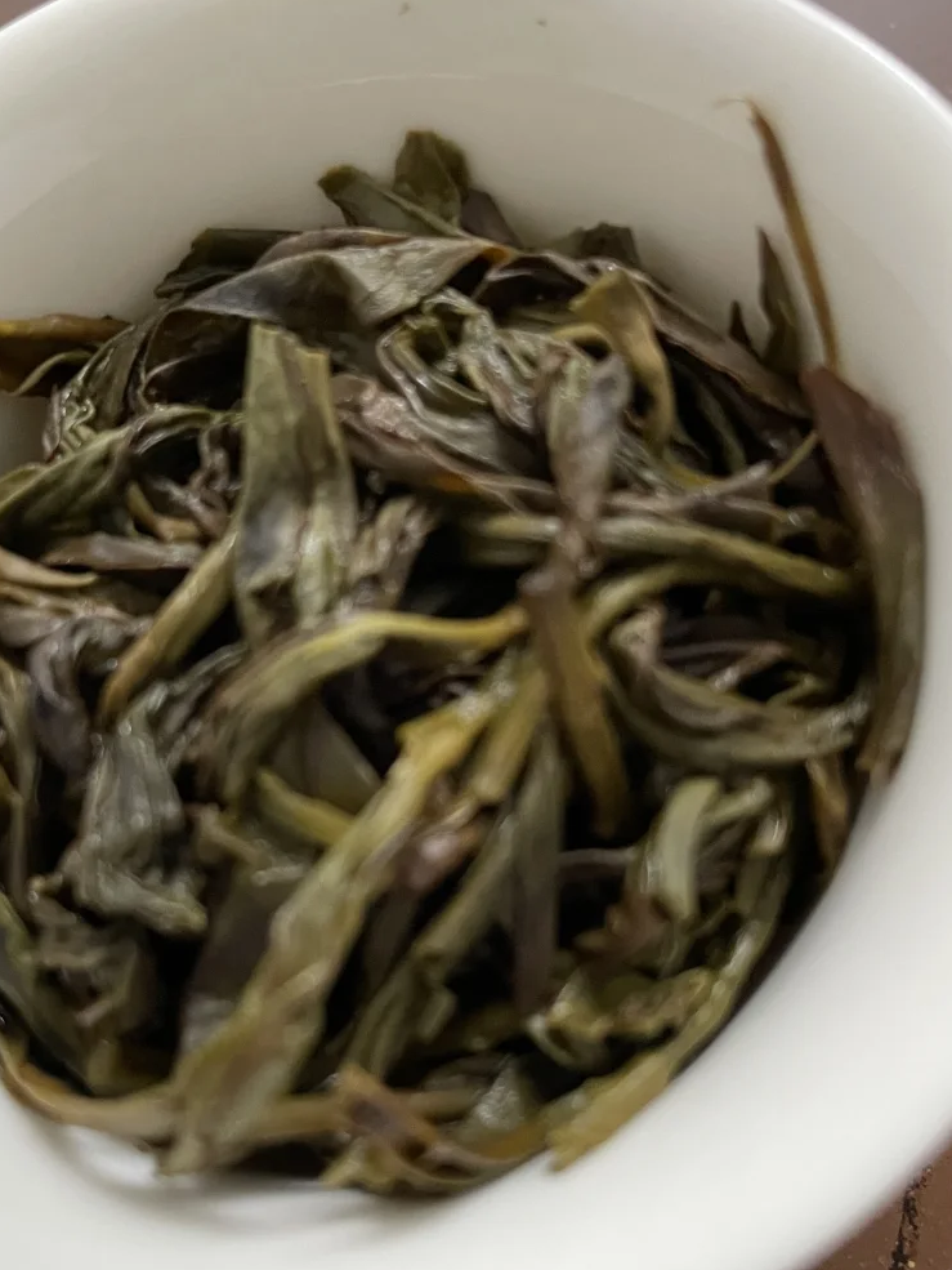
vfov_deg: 48.8
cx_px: 385
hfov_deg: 37.6
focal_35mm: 38
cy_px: 727
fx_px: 1393
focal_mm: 4.2
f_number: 1.6
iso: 320
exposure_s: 1/50
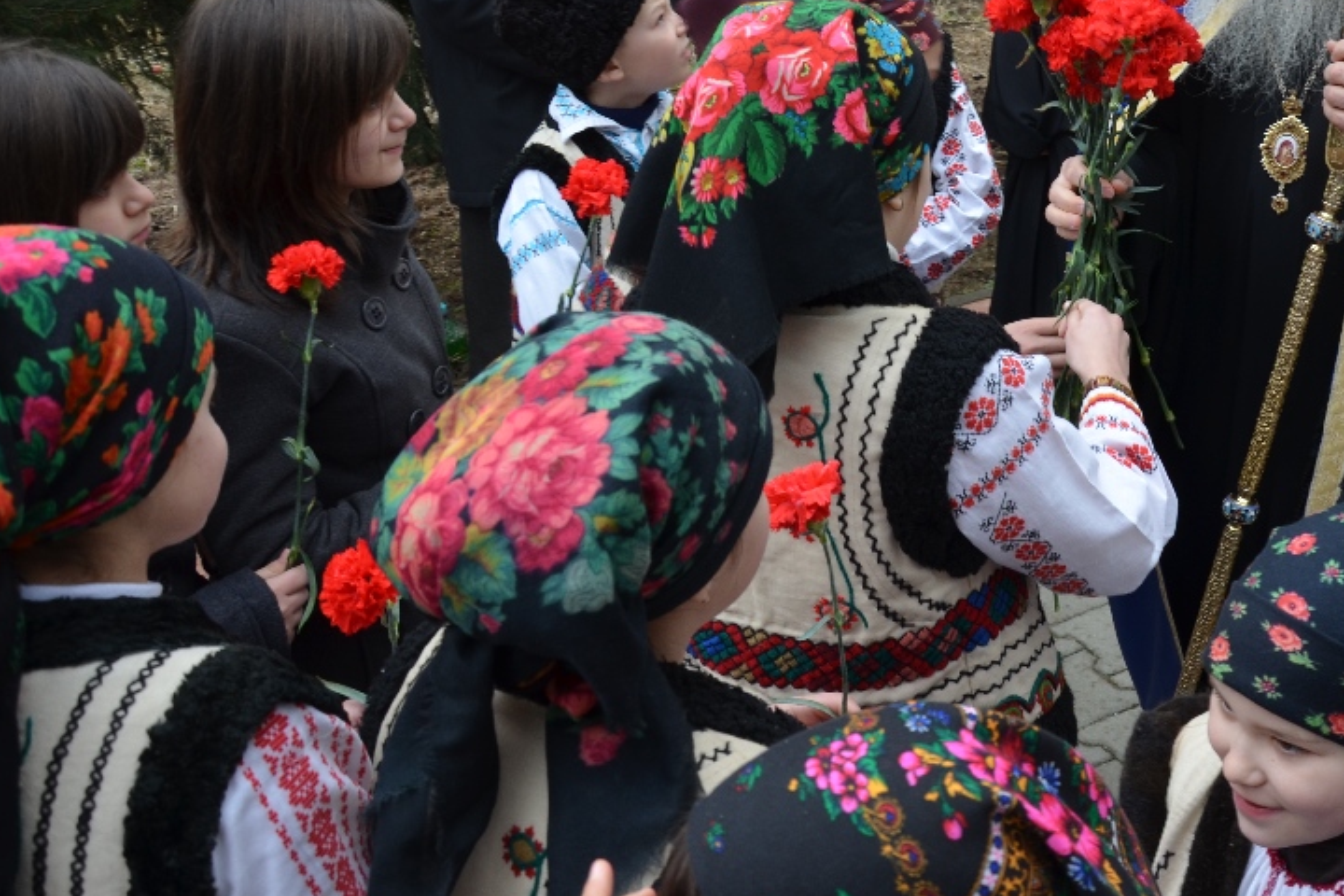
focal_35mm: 45
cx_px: 1088
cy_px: 248
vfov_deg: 29.5
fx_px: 1680
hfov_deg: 41.6
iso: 200
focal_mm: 18
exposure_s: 1/125
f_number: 5.6
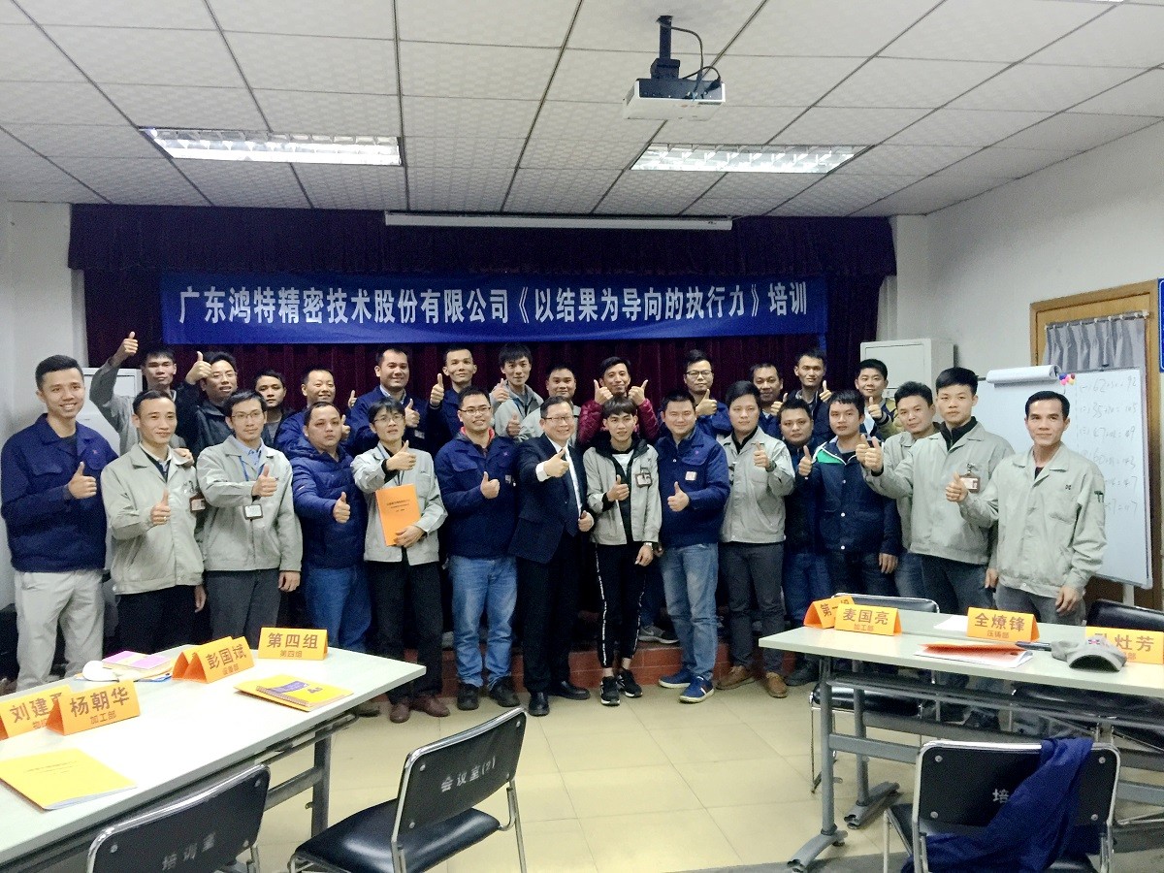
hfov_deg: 61.7
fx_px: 975
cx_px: 582
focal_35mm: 29
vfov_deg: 48.2
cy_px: 436
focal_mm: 4.15
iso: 160
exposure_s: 1/17
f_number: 2.2
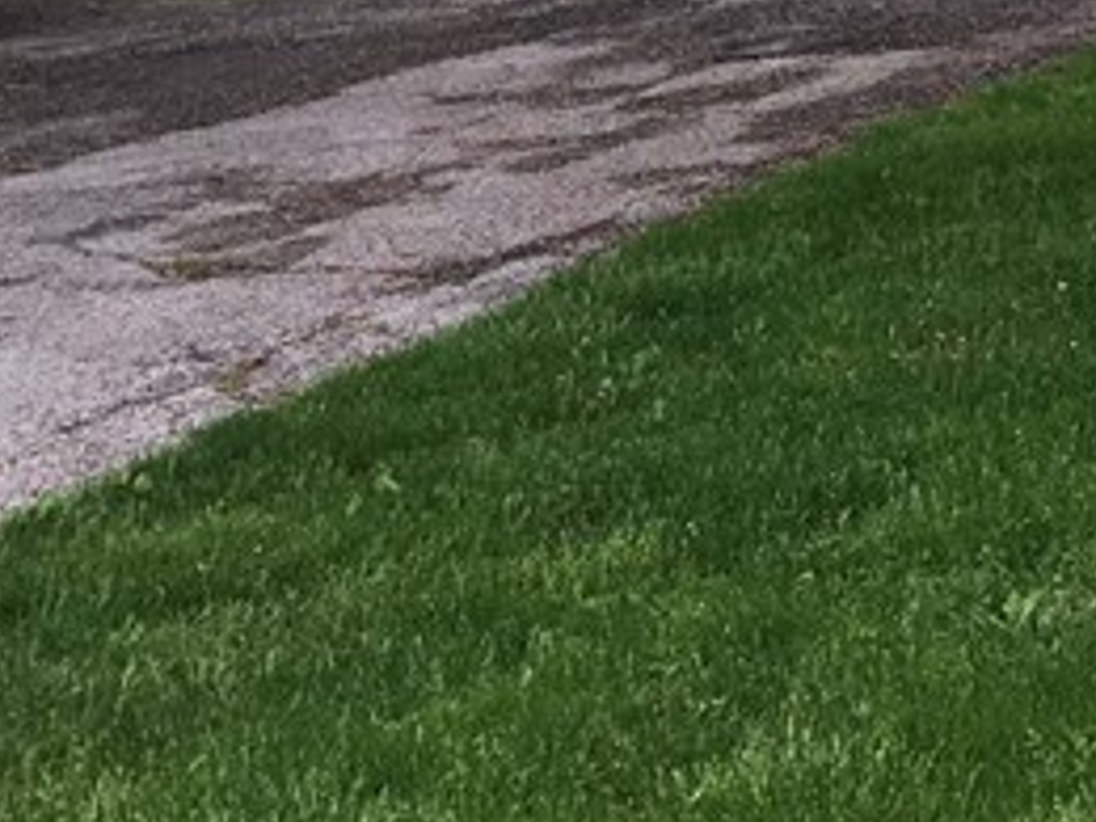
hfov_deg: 15.3
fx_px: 3609
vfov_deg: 12.6
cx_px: 1859
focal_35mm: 114
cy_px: -215
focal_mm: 4.15
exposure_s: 1/120
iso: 25
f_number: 2.2
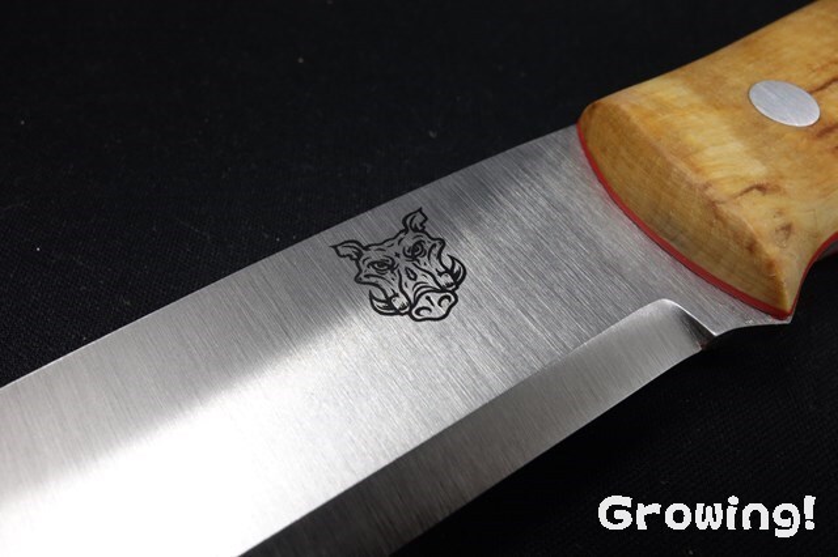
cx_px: 419
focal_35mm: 28
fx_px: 651
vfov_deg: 46.4
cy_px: 278
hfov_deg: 65.5
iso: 500
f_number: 9
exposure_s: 1/30
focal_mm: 10.4
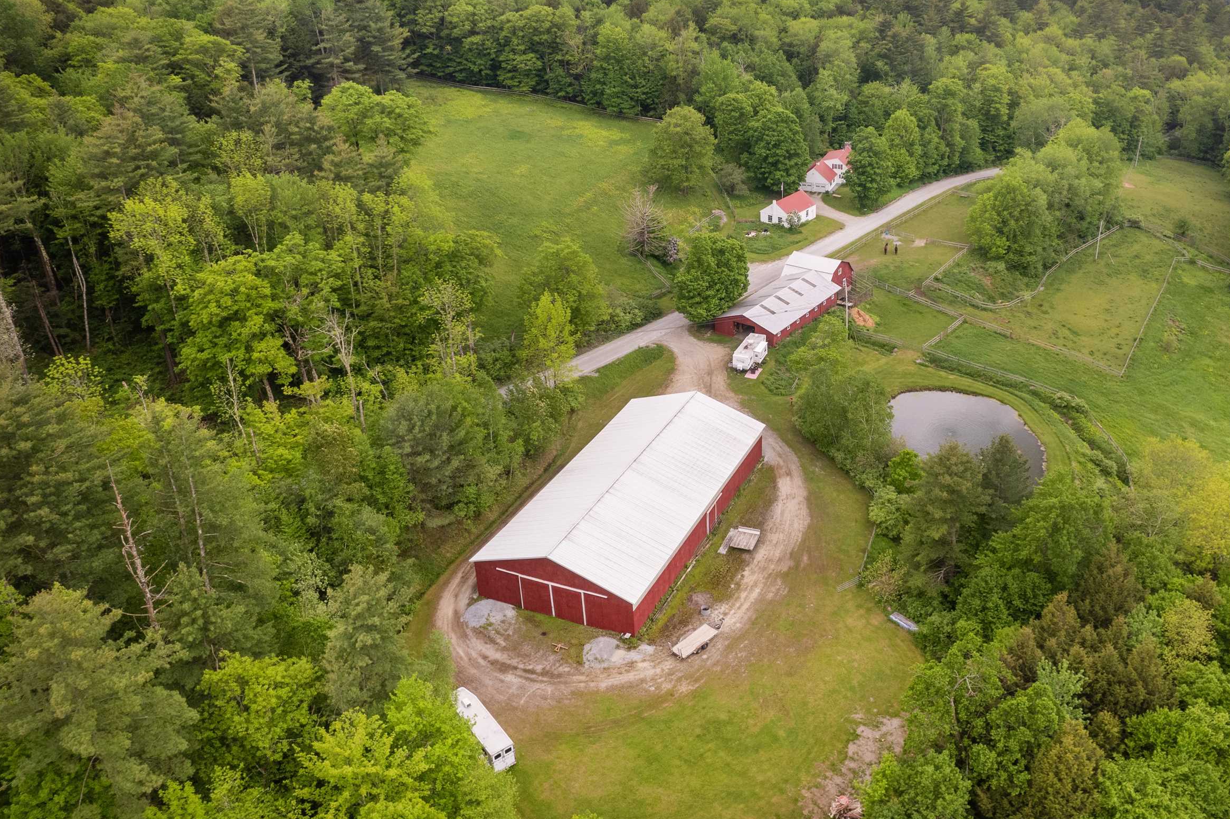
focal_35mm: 29
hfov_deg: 62.9
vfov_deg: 44.6
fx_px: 990
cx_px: 756
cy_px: 317
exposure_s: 1/80
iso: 120
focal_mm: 8.38
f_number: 2.8
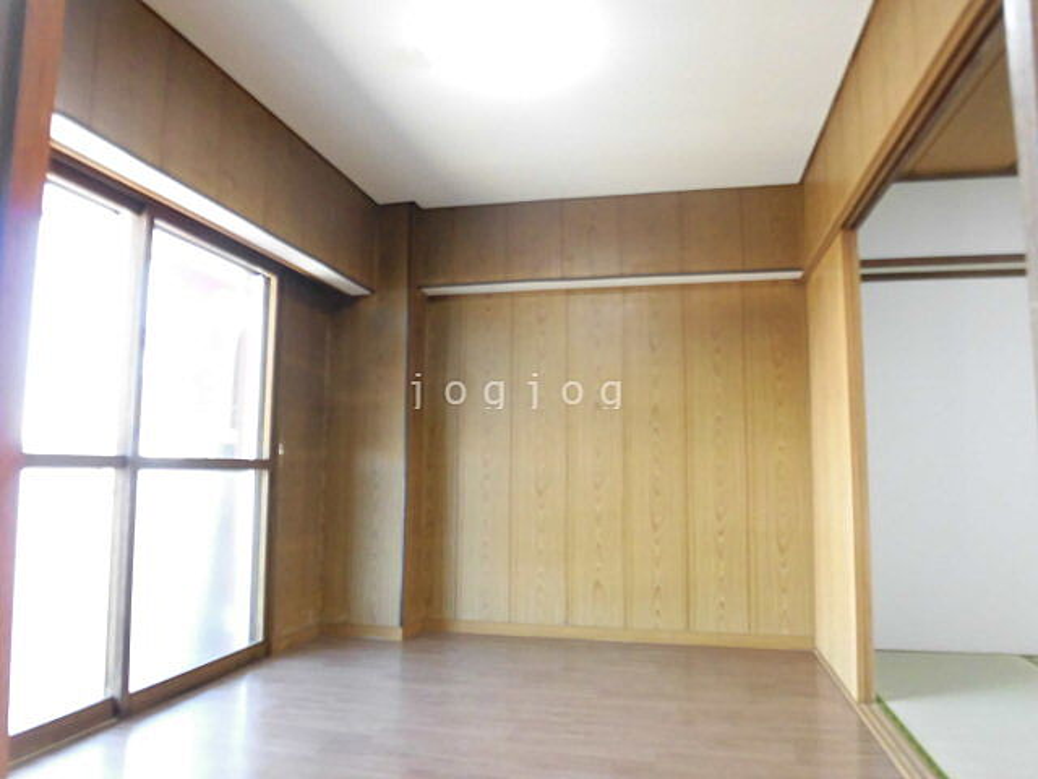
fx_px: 720
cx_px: 519
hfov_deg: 71.6
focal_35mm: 24
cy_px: 390
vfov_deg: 56.8
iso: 320
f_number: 3.1
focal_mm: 4.3
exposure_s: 1/30
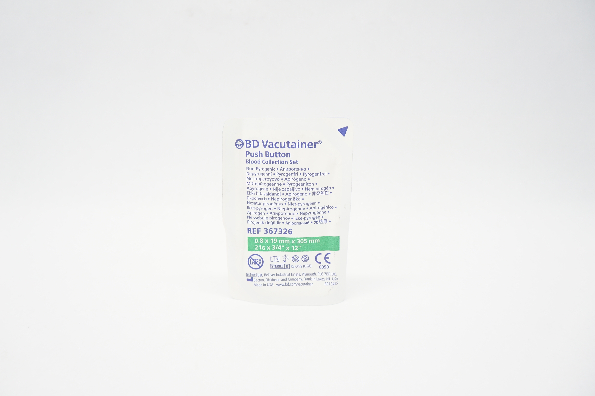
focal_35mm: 27
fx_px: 446
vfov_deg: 47.8
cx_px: 298
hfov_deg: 67.4
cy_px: 198
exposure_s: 1/40
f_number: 5.6
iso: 400
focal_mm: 18
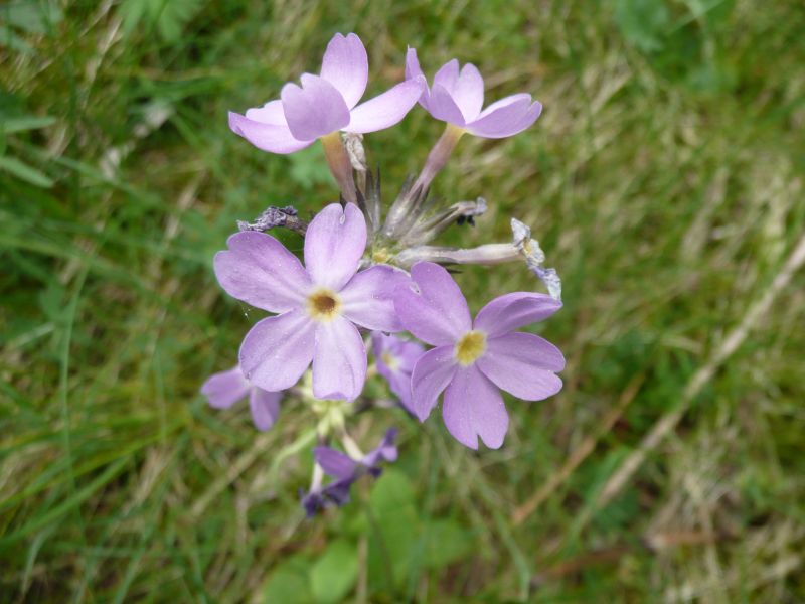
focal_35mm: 28
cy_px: 302
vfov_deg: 49.7
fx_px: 651
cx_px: 402
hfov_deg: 63.4
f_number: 3.3
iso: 100
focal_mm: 4.6
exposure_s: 1/160
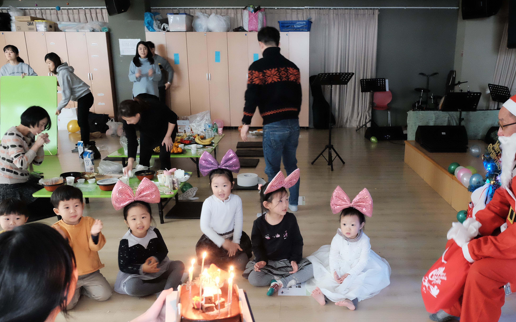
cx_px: 290
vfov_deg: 40.4
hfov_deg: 61.0
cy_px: 192
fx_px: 436
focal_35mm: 31
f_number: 4.5
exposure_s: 1/20
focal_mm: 18
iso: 6400
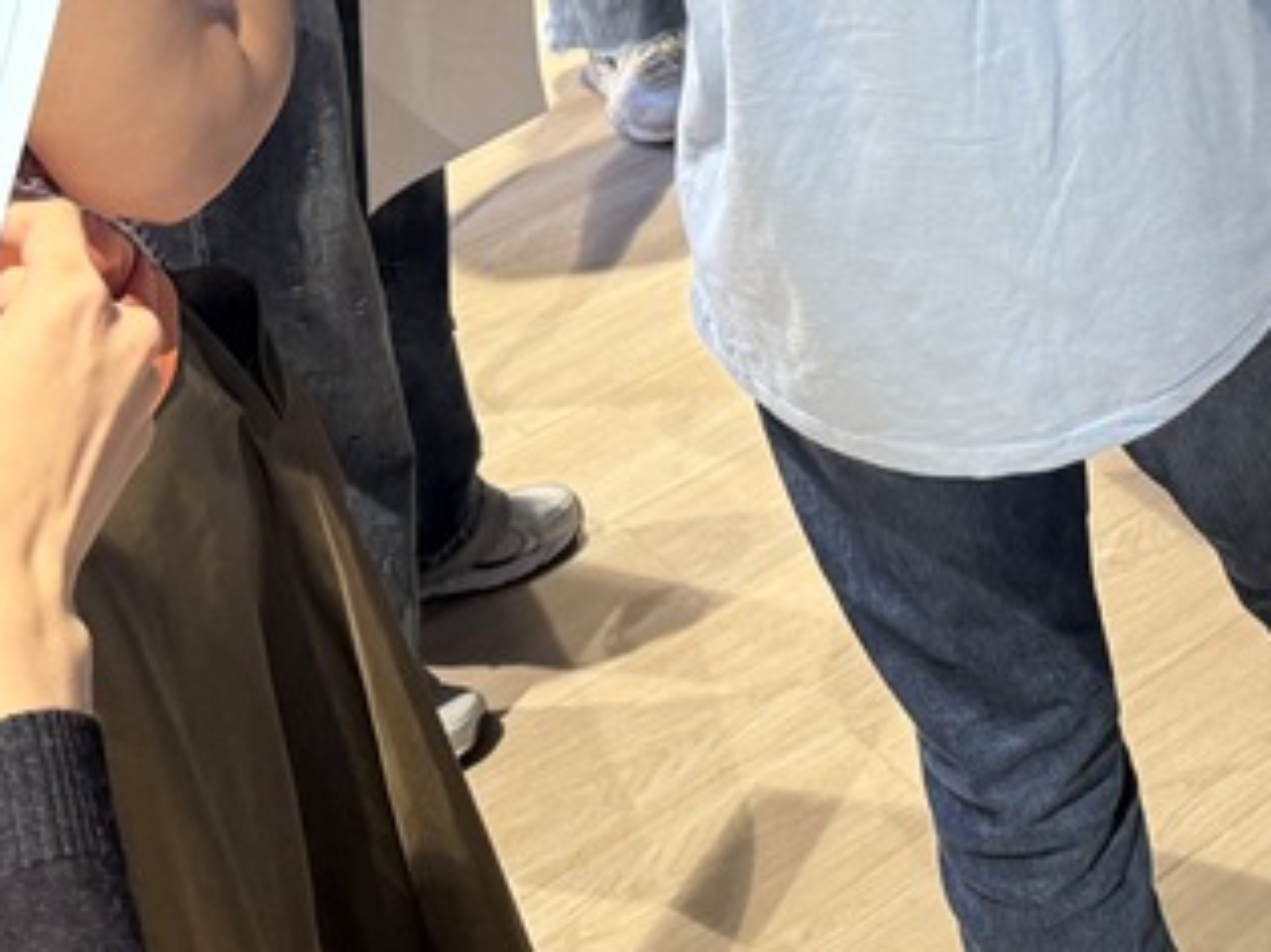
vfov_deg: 16.8
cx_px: 1727
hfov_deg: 22.1
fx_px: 2863
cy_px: -549
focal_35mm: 78
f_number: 1.78
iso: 250
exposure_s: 1/60
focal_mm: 6.76
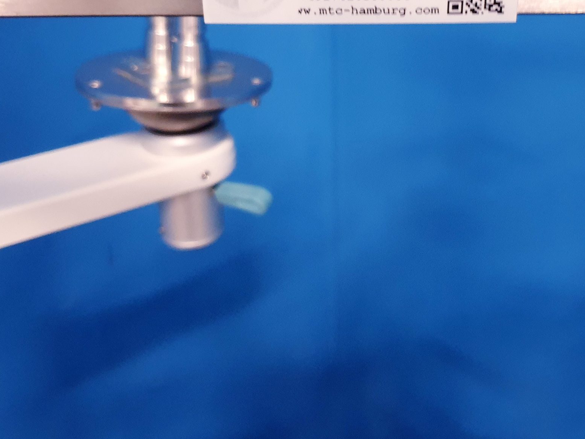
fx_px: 727
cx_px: 356
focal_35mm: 43
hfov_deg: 43.6
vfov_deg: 32.9
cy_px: 102
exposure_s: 1/14
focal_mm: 4.3
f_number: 1.5
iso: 250
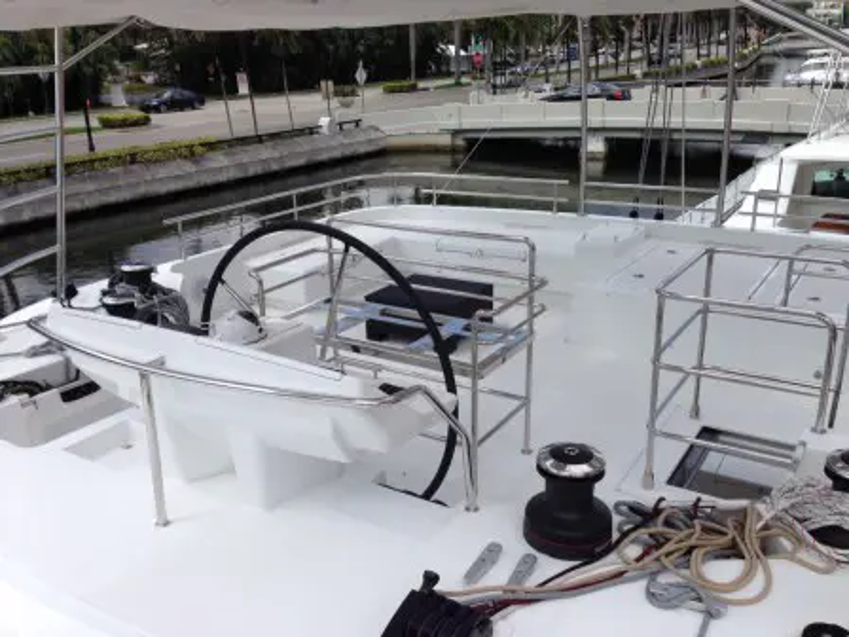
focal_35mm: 33
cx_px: 424
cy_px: 318
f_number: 2.4
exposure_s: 1/1869
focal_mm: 4.12
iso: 50
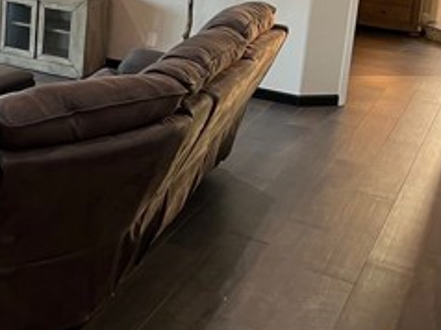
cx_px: -104
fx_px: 891
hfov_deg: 24.8
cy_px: -33
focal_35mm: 70
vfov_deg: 20.0
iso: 100
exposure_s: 1/60
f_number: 1.5
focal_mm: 5.7
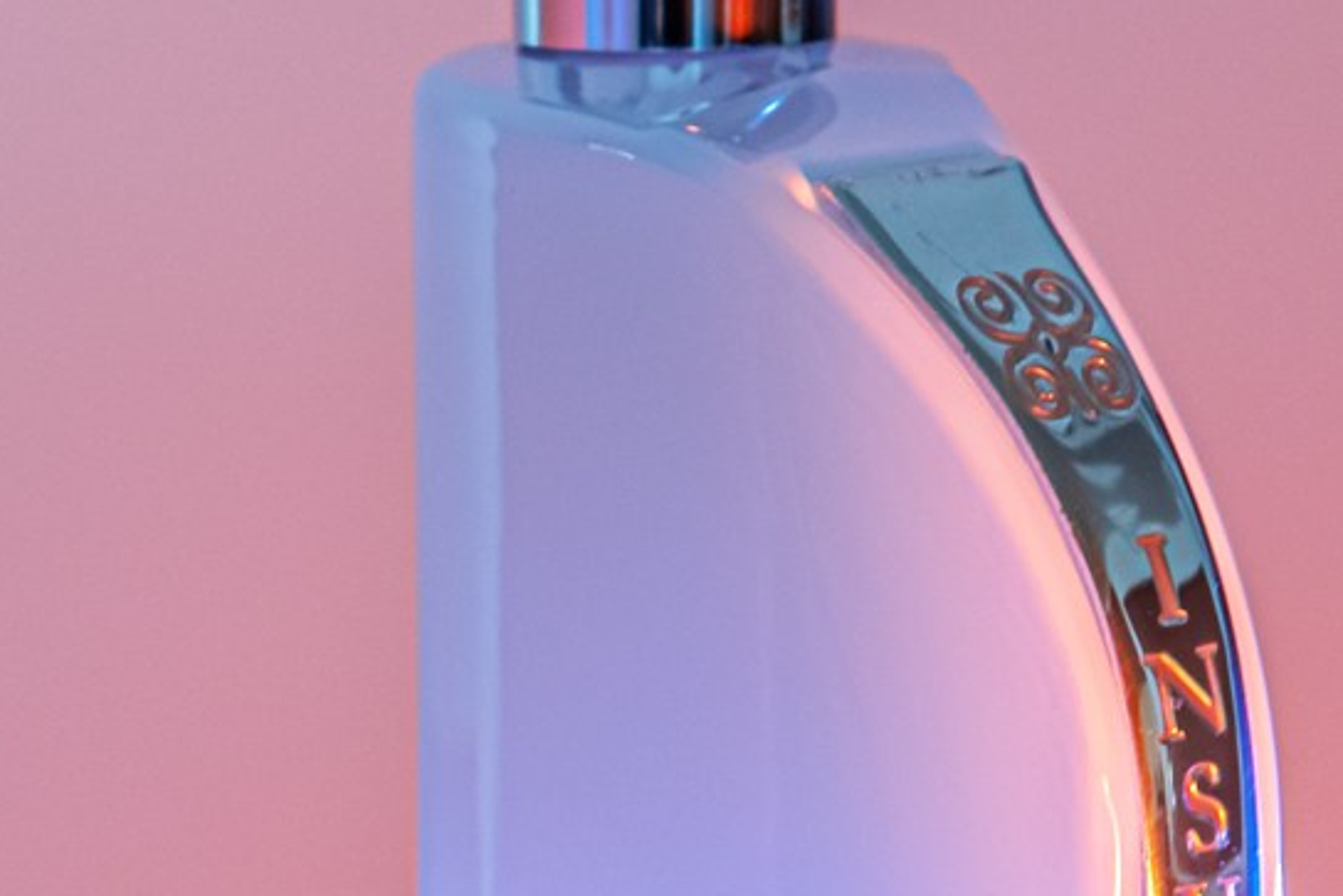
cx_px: -449
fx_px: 16455
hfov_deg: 4.7
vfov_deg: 3.1
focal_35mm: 441
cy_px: 929
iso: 1600
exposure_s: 1/60
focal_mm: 120
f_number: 7.1
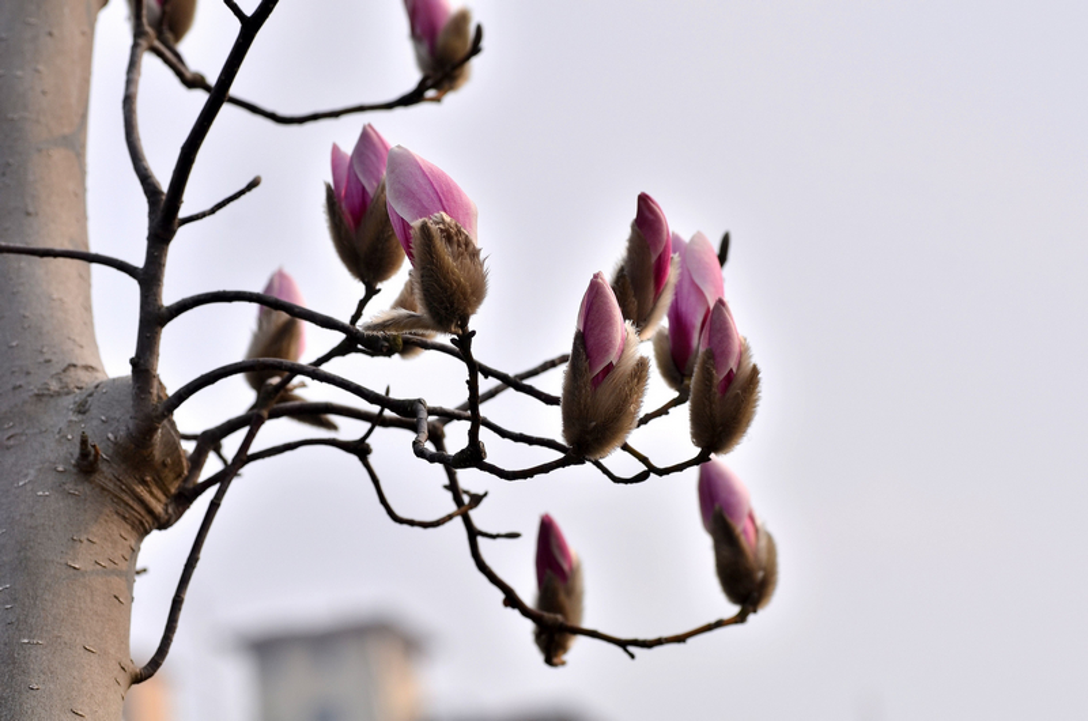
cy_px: 360
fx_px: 4072
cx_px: 544
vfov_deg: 10.1
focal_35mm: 135
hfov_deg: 15.2
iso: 100
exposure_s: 1/800
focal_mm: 90
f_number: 8
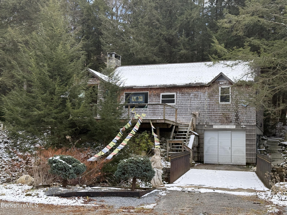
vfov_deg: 30.3
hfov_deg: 39.7
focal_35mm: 48
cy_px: 108
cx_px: 144
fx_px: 398
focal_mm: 6.76
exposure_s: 1/754
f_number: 1.78
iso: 80
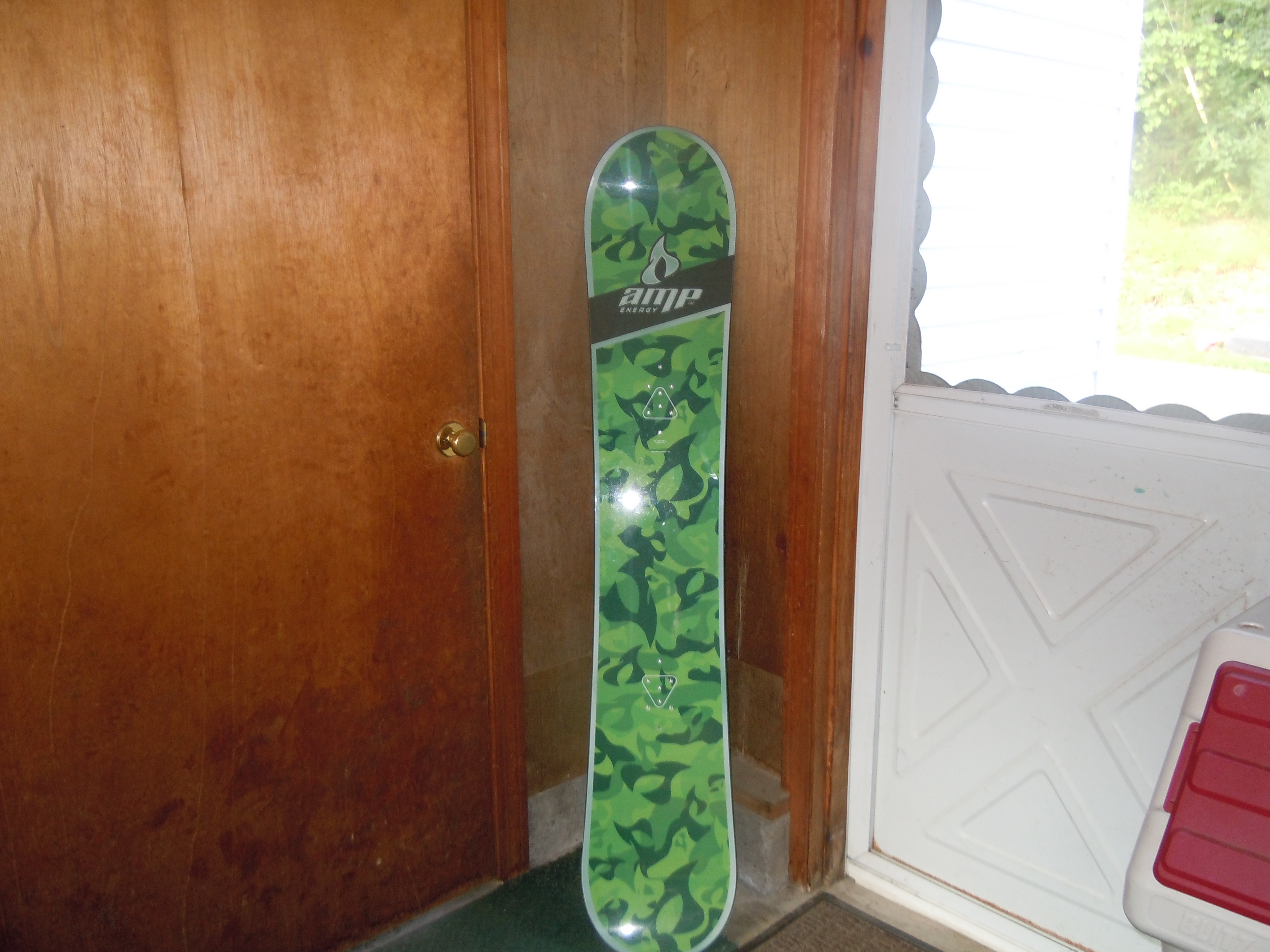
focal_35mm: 30
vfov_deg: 46.8
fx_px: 1101
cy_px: 476
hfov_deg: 60.0
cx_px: 635
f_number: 3.5
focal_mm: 5.4
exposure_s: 1/30
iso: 200
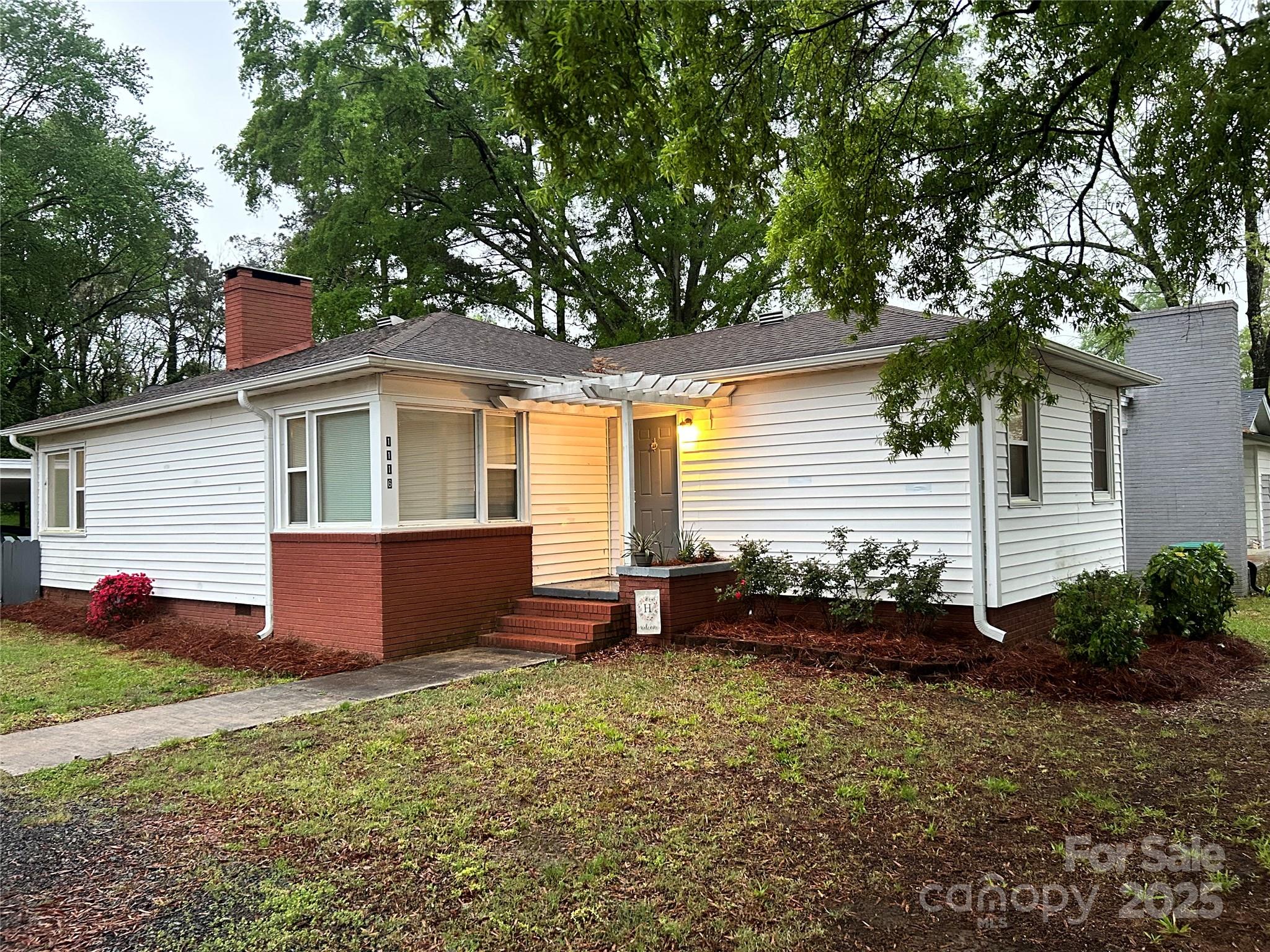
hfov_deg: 67.3
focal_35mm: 26
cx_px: 635
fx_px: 954
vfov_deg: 53.1
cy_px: 476
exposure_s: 1/60
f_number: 1.5
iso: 400
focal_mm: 5.7
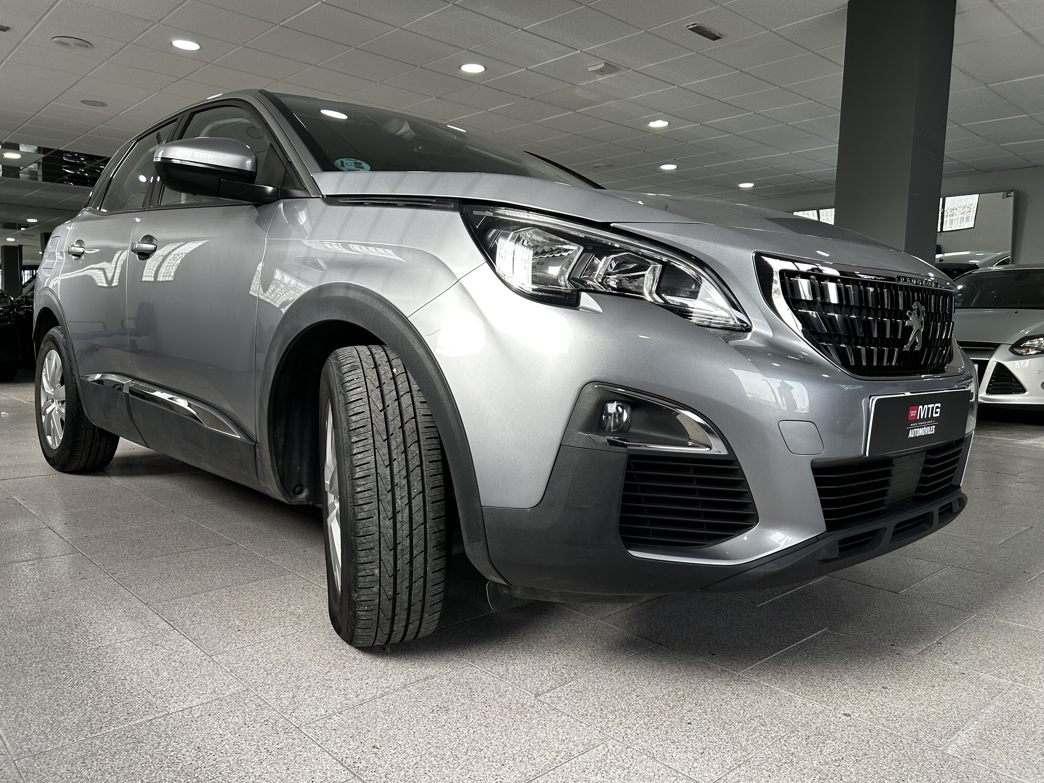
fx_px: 784
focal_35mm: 26
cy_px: 392
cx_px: 522
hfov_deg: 67.3
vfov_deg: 53.1
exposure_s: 1/100
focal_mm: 5.7
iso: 32
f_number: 1.5
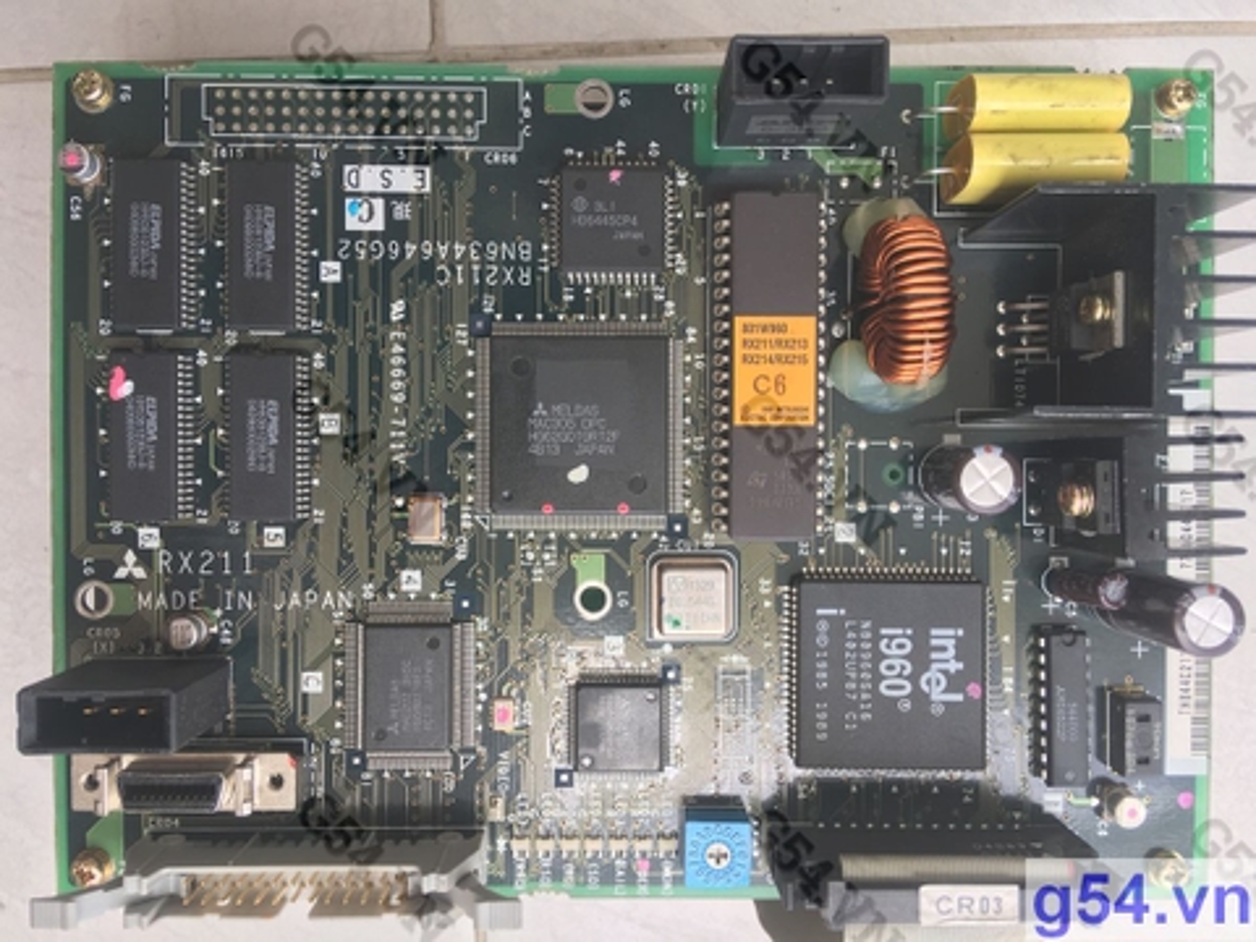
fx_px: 1052
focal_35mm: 29
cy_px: 471
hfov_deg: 61.7
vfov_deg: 48.2
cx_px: 628
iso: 25
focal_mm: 4.15
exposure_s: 1/164
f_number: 2.2
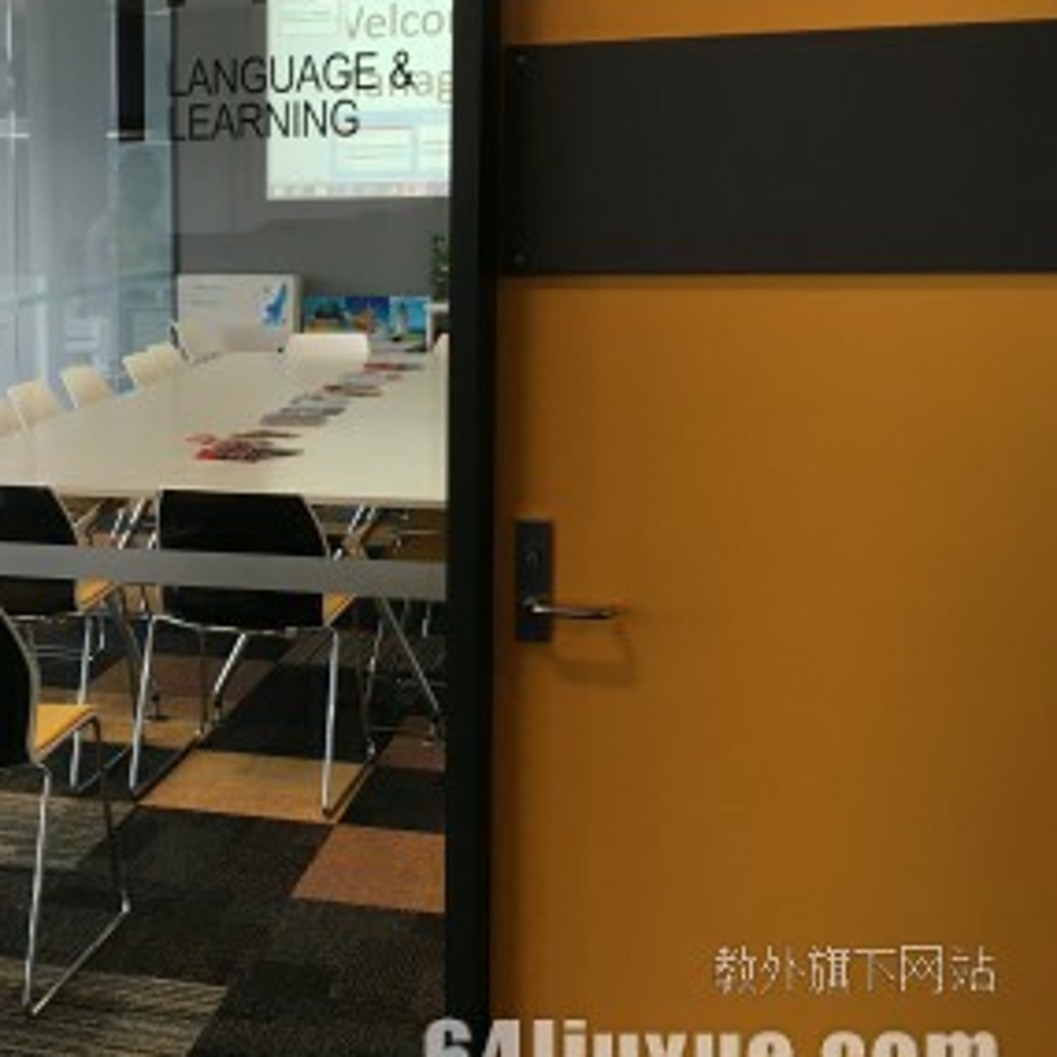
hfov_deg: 29.7
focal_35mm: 54
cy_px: 471
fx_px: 1866
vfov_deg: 31.6
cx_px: 22
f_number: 2.2
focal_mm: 4.15
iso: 25
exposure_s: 1/33
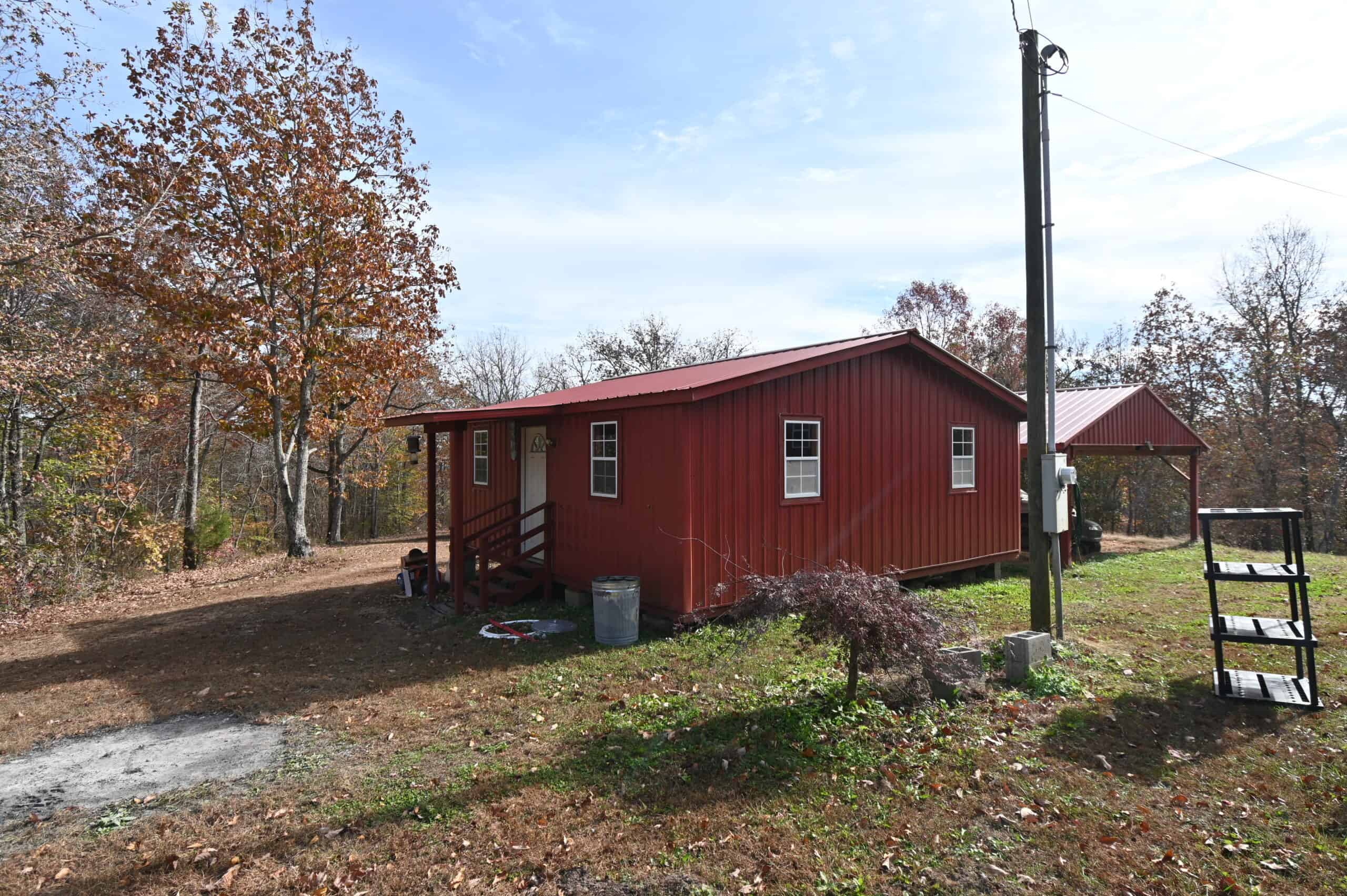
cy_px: 448
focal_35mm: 17
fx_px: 636
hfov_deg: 93.3
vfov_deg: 70.4
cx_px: 674
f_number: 6.3
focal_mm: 11.5
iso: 100
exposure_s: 1/320
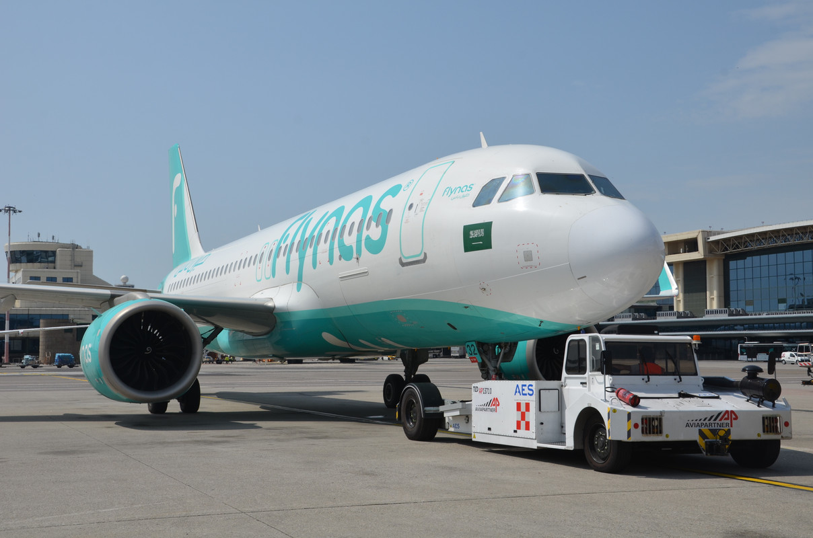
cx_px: 406
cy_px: 269
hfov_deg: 41.2
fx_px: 1082
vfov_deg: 28.0
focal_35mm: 48
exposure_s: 1/400
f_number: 10
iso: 160
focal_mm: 32
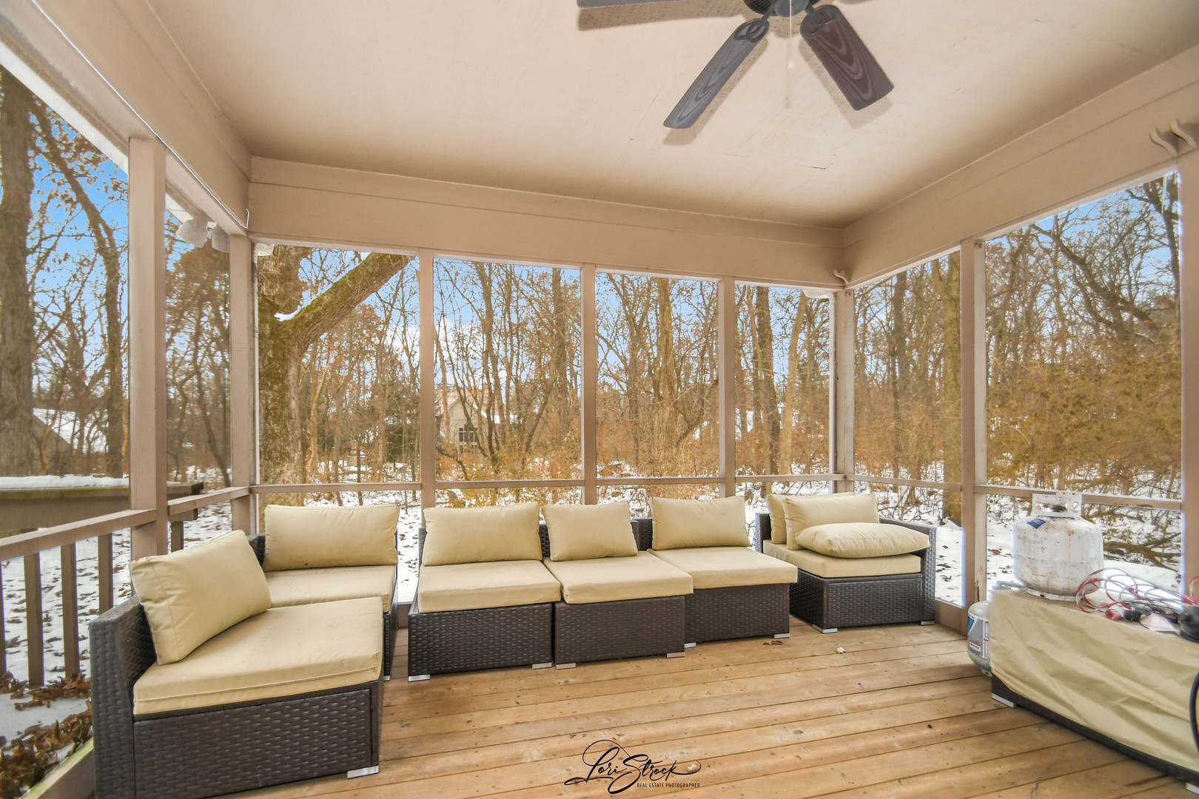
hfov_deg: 100.4
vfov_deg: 77.3
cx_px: 600
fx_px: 500
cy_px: 400
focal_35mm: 15
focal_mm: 10
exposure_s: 1/320
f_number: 8
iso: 400
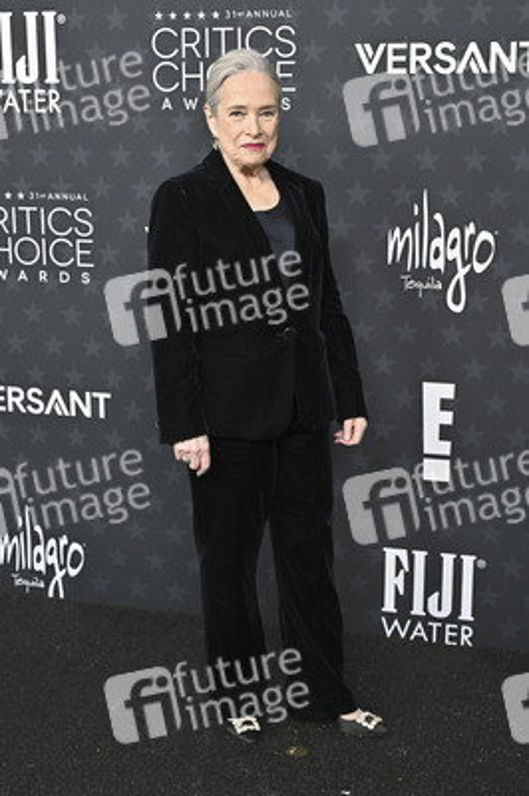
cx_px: 264
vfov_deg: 42.8
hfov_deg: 29.2
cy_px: 398
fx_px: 1016
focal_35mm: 46
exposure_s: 1/320
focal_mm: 46
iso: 1250
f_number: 5.6
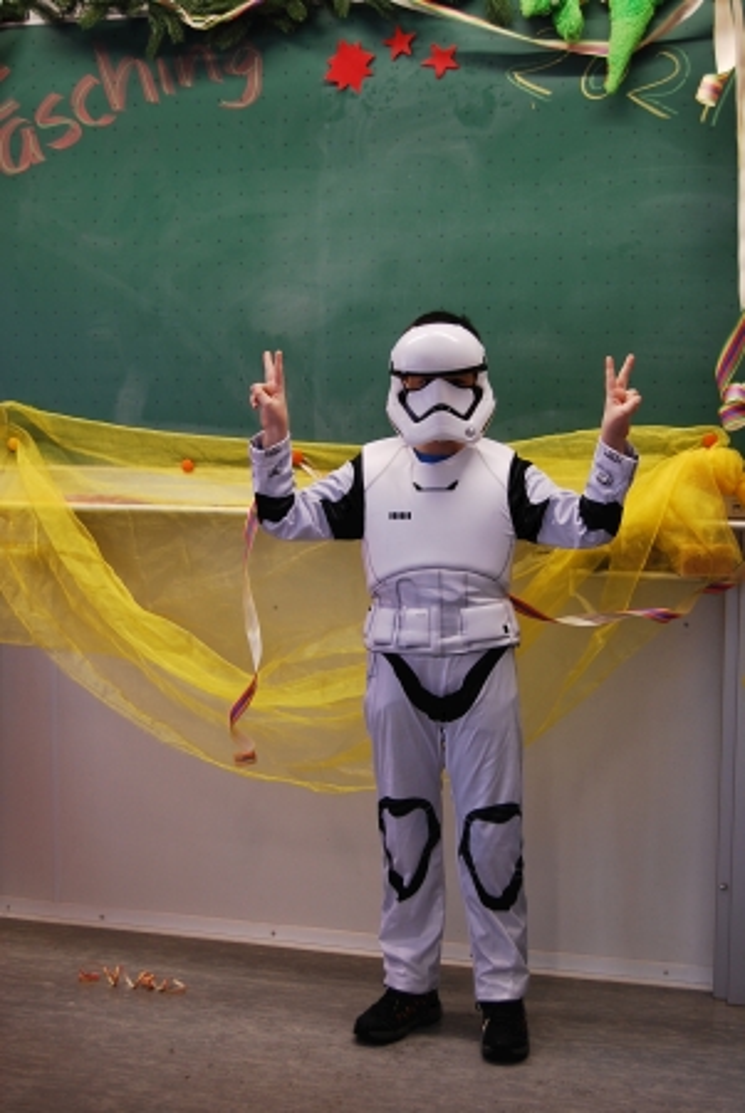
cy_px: 556
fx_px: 1765
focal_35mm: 57
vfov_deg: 35.0
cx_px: 372
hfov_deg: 23.8
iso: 200
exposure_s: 1/40
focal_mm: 38
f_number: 4.8
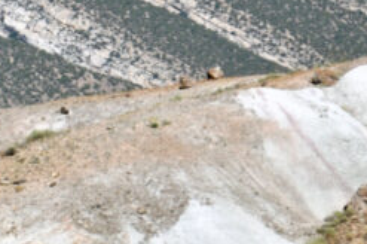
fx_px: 10771
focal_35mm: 1058
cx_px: 25
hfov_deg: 2.0
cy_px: 25
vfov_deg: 1.3
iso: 200
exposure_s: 1/640
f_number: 6.3
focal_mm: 170
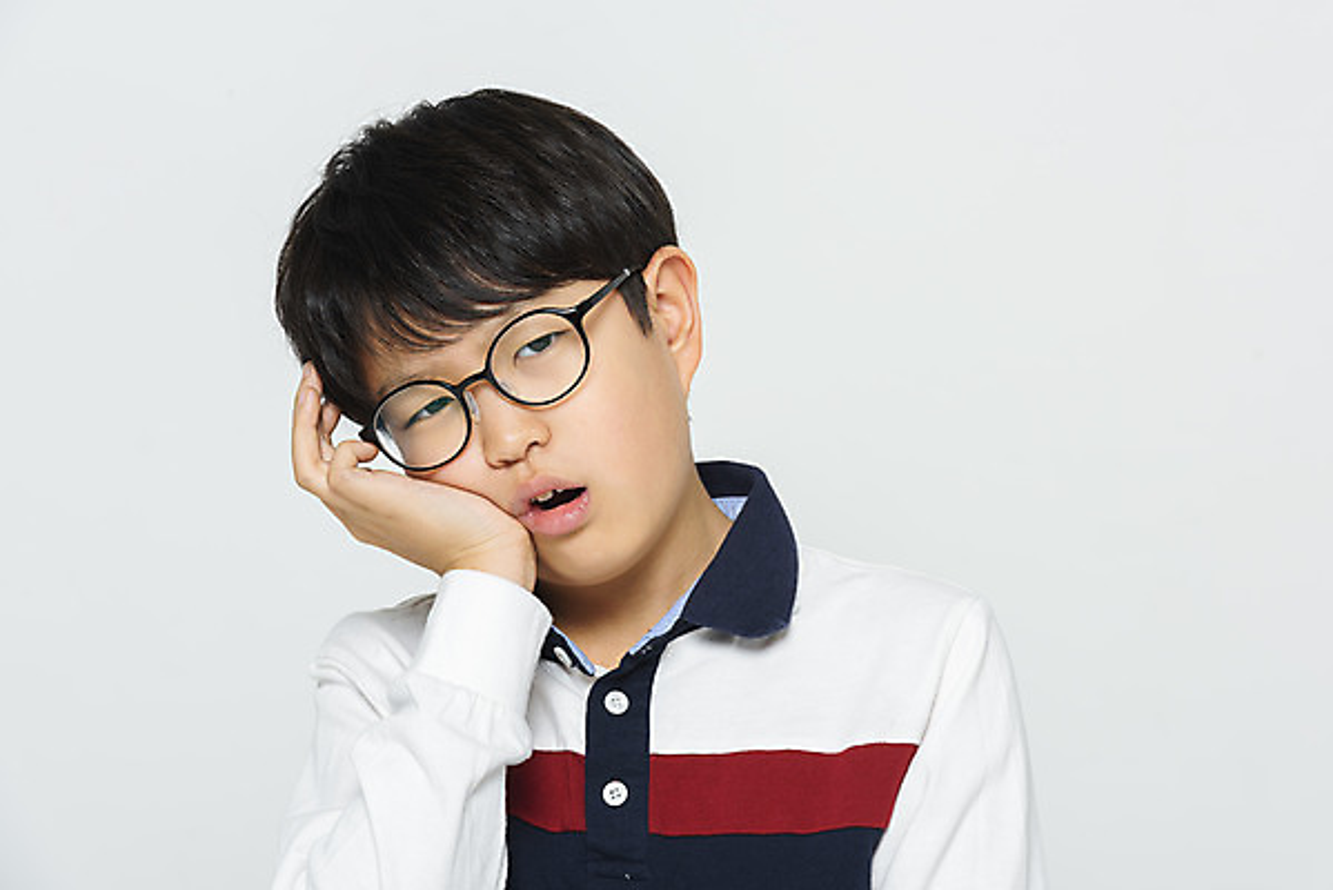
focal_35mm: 195
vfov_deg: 7.1
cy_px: 445
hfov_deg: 10.5
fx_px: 7224
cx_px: 666
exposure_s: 1/125
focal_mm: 195
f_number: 14
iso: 100
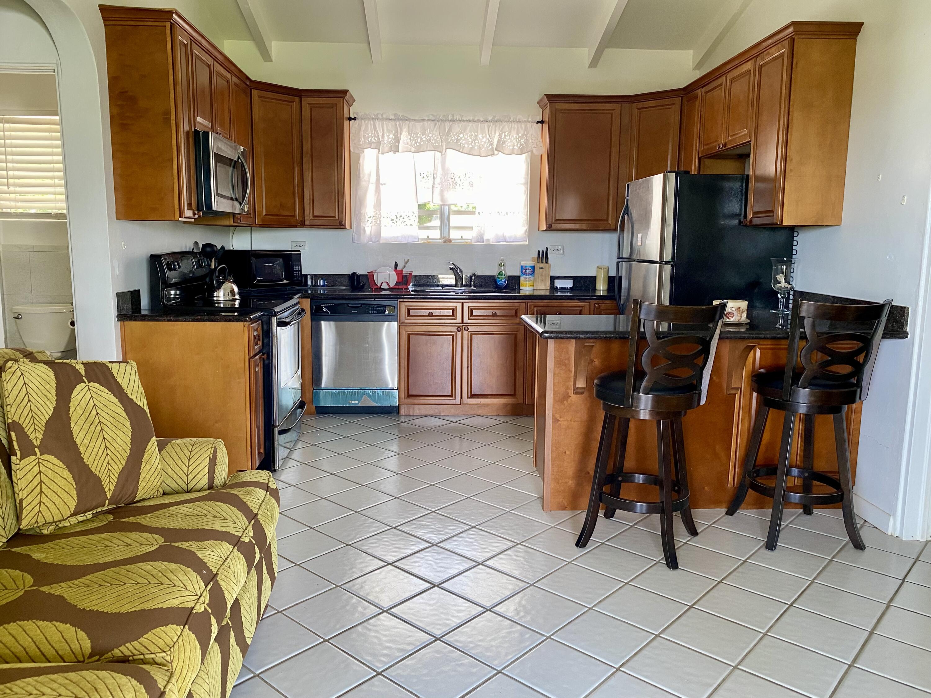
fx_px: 699
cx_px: 466
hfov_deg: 67.3
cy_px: 349
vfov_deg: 53.1
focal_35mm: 26
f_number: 1.8
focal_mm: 4.25
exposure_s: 1/87
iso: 125
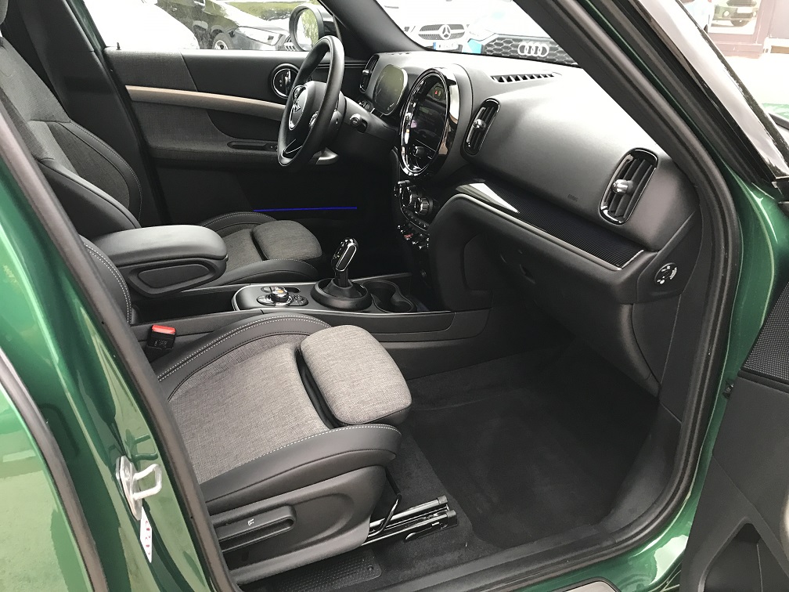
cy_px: 296
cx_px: 394
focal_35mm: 28
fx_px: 638
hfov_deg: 63.4
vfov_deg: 49.7
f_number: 1.8
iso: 50
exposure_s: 1/17
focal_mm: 3.99
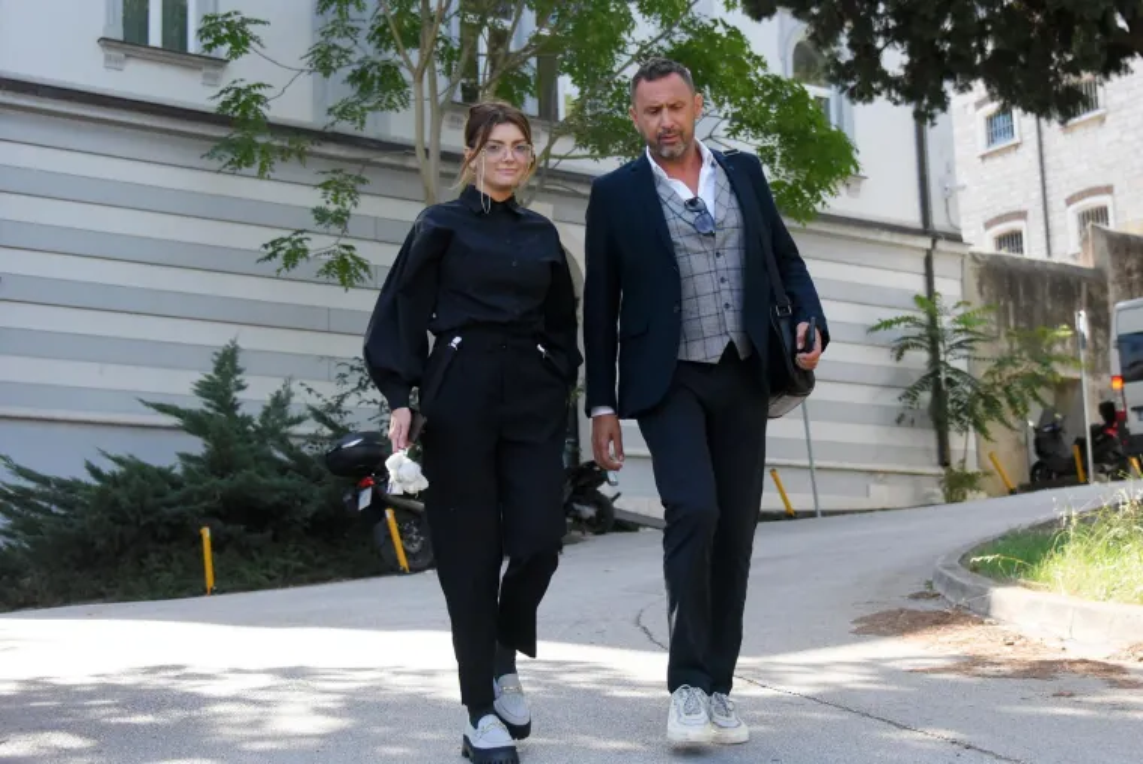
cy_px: 382
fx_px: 1589
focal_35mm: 50
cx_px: 572
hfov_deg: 39.6
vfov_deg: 27.0
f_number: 4.5
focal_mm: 50
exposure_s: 1/5000
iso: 3200
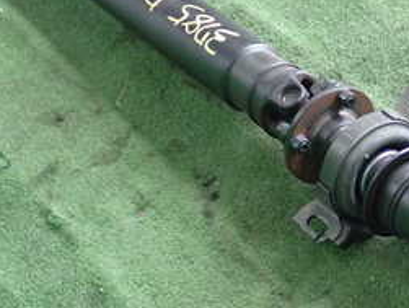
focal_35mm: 105
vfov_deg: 14.1
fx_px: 1242
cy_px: 205
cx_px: 409
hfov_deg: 18.2
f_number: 2.9
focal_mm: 7.84
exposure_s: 1/125
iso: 640
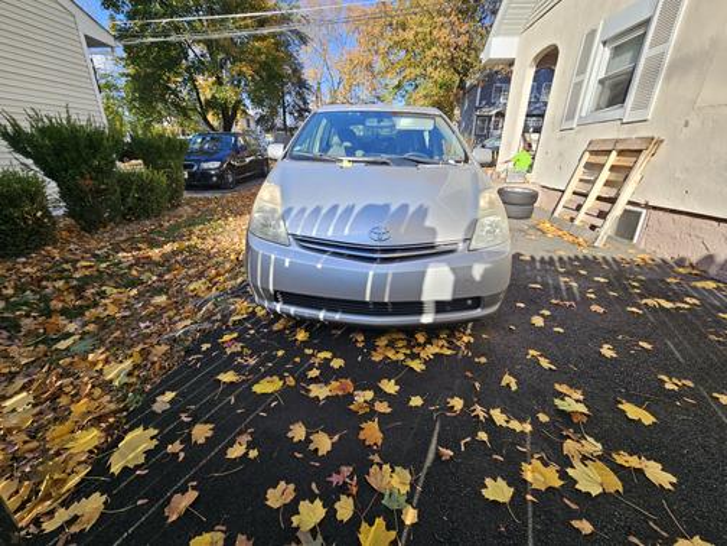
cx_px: 364
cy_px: 273
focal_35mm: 13
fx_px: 273
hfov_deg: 106.2
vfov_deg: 89.9
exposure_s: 1/579
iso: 50
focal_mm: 2.2
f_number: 2.2
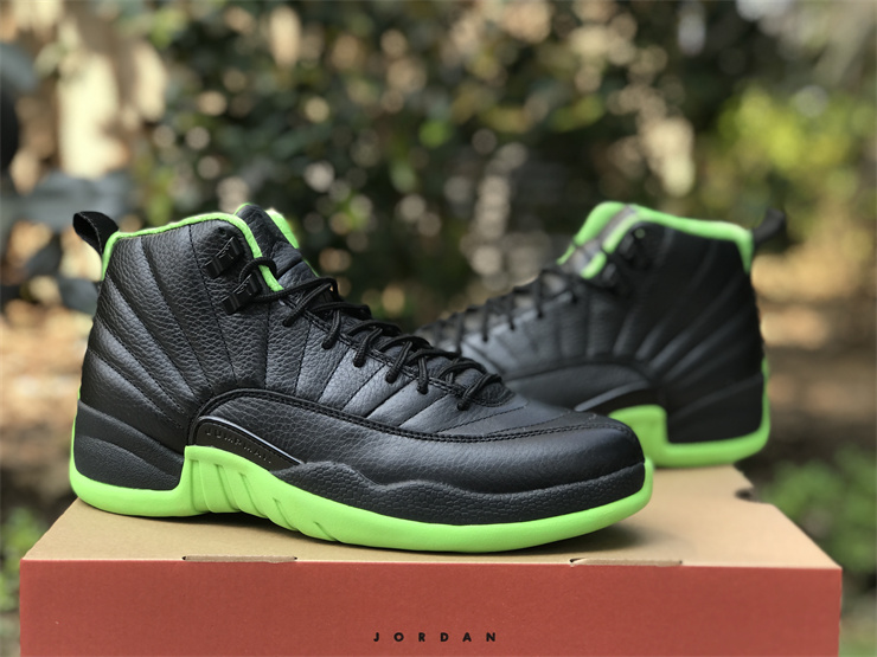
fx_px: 1444
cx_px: 438
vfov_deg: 25.7
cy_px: 328
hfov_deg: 33.8
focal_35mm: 57
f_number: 2.8
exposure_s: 1/129
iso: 20
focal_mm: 6.6
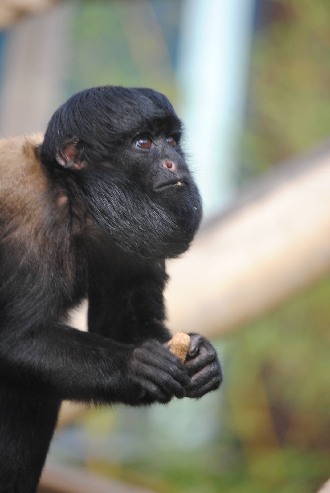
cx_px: 165
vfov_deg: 6.9
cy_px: 246
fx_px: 4113
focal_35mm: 300
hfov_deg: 4.6
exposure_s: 1/80
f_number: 5.6
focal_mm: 200
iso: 200
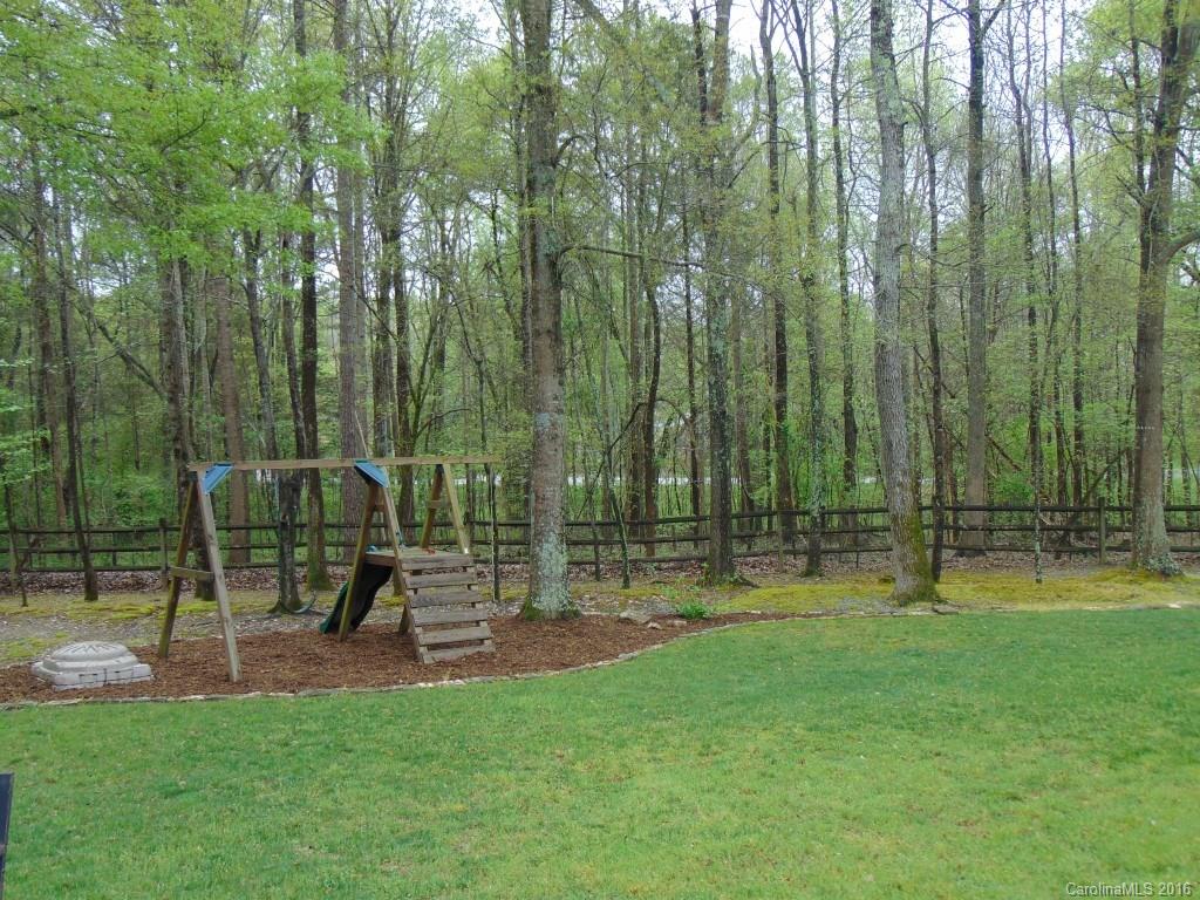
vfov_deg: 40.7
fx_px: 1213
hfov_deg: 52.6
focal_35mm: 35
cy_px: 450
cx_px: 600
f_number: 3.2
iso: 80
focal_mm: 6.3
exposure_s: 1/200
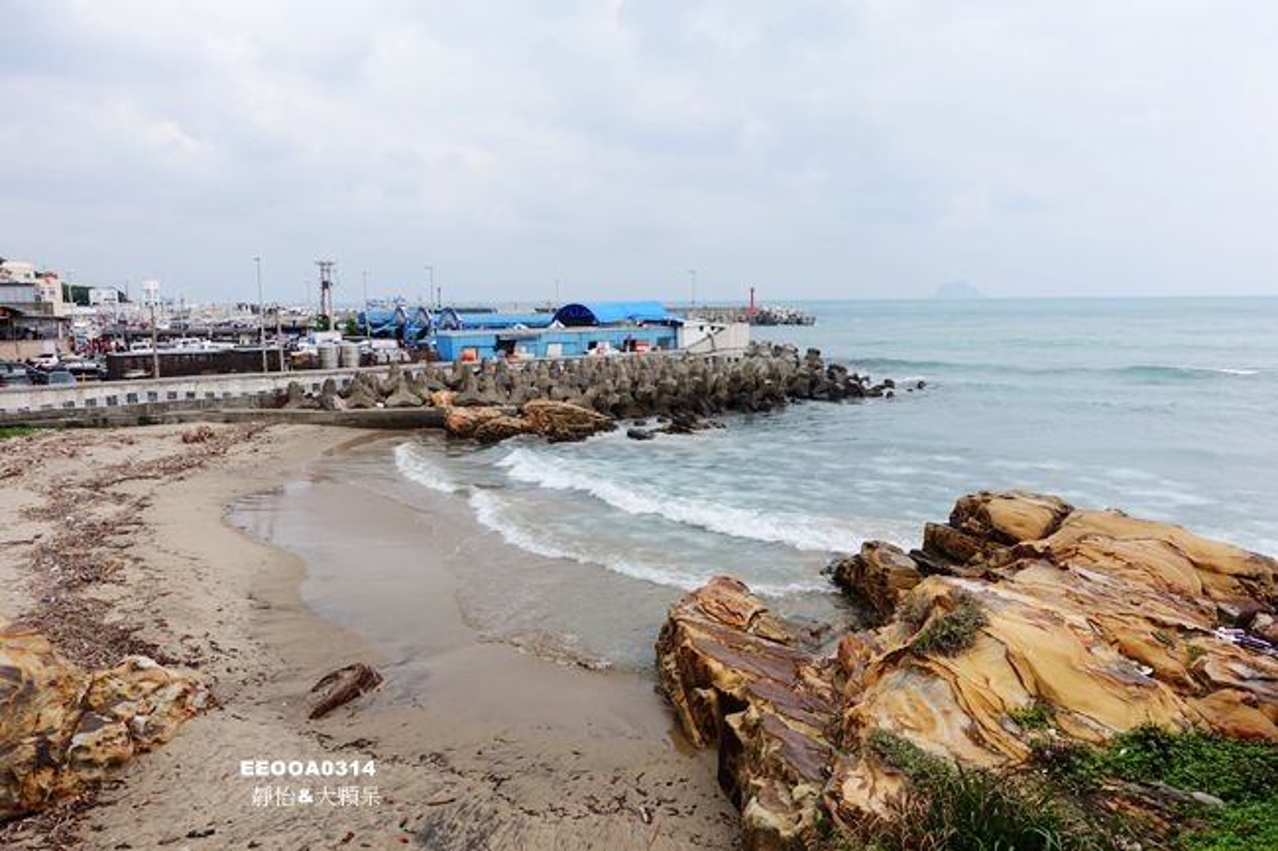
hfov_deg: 73.8
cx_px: 639
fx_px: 852
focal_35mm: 24
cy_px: 426
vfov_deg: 53.1
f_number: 4
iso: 125
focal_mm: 8.8
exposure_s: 1/800
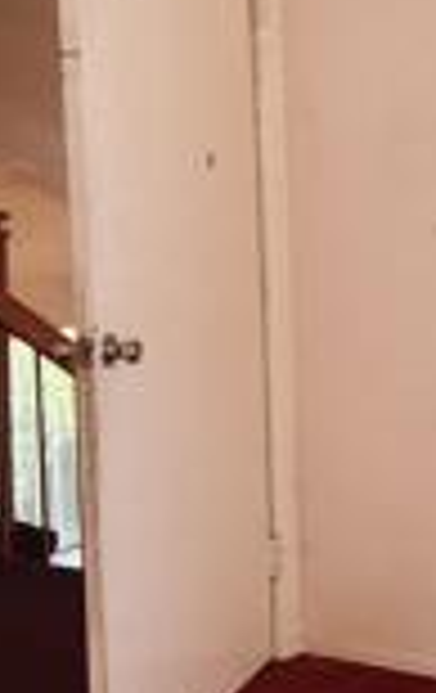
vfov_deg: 20.5
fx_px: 1910
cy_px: 216
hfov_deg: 12.1
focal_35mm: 101
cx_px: 755
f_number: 1.8
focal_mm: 5.4
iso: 160
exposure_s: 1/182
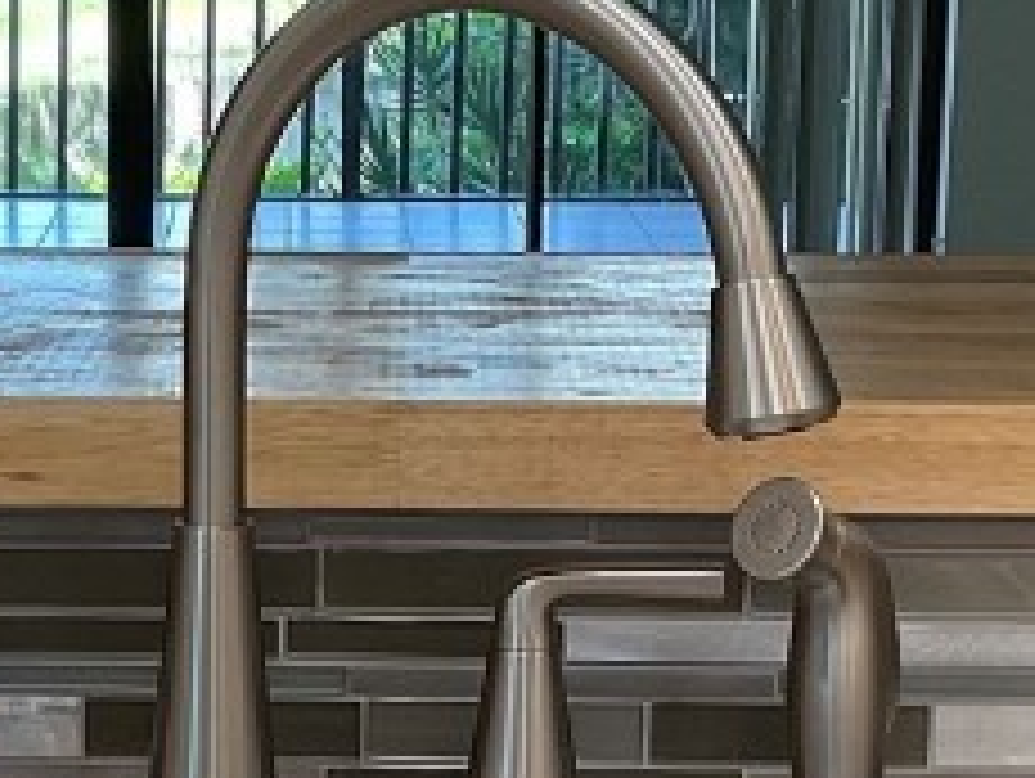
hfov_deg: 15.2
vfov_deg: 11.5
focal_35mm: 129
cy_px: 558
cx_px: 297
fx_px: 3861
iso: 64
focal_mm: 3
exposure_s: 1/120
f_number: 1.8
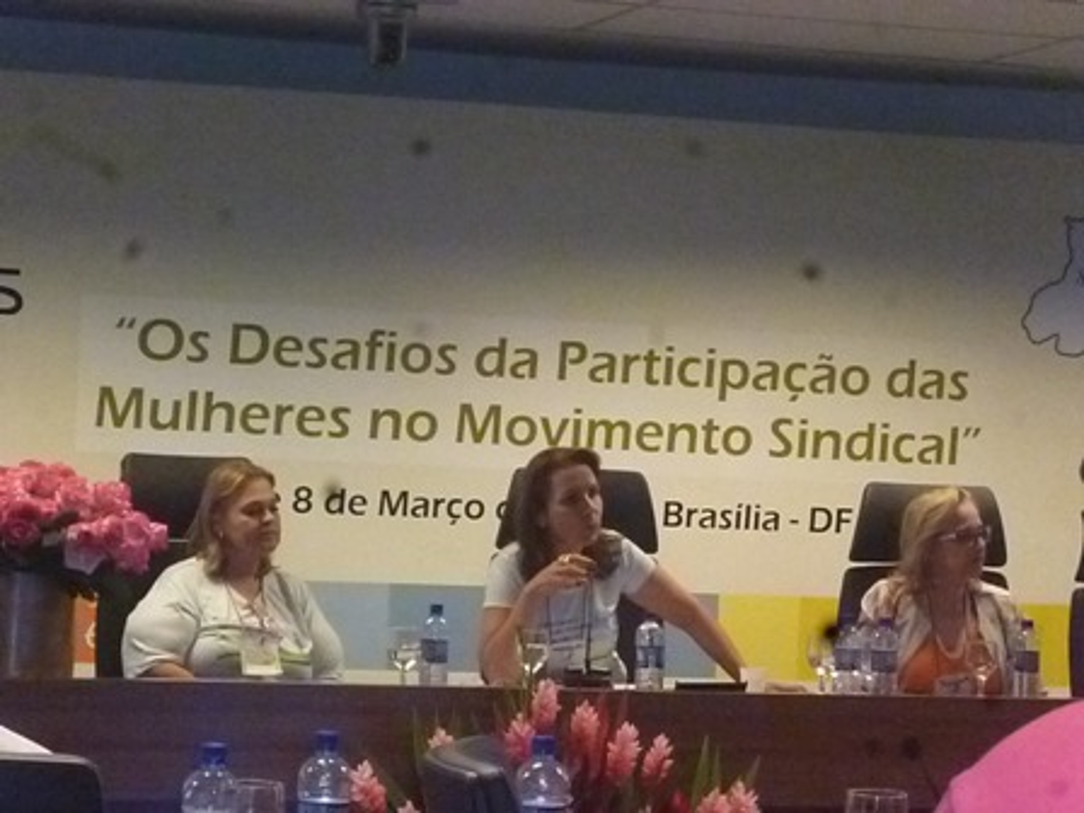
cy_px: 406
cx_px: 542
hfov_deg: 17.6
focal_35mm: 112
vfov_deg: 13.2
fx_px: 3507
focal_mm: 20
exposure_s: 1/60
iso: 3200
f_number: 6.5
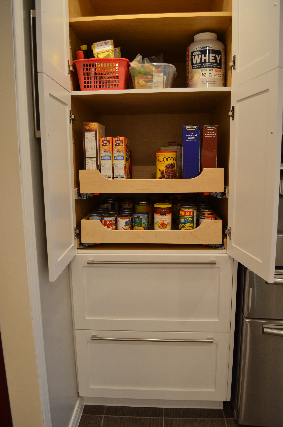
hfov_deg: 47.7
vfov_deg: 67.5
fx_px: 320
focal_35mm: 27
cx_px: 142
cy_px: 214
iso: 800
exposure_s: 1/50
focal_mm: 18
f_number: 3.5
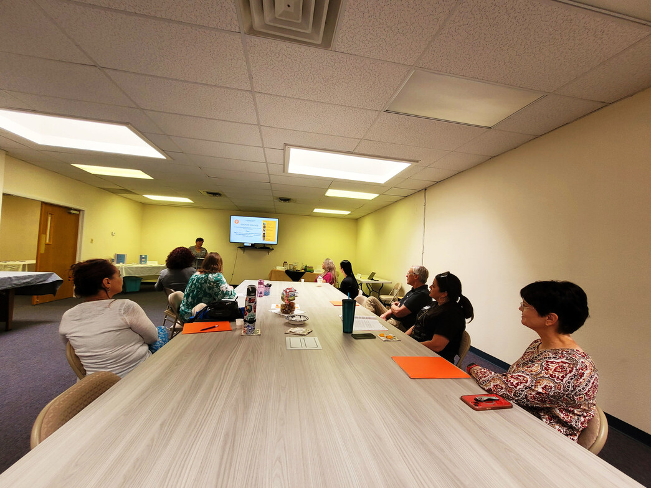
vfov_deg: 89.9
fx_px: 245
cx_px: 326
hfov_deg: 106.2
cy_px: 244
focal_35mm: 13
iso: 80
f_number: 2.2
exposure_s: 1/60
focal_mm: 1.74
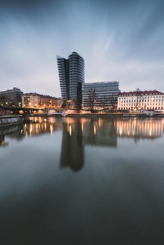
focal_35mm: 16
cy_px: 122
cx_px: 82
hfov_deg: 73.7
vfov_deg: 96.7
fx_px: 109
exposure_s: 30
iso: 100
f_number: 10
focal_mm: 16
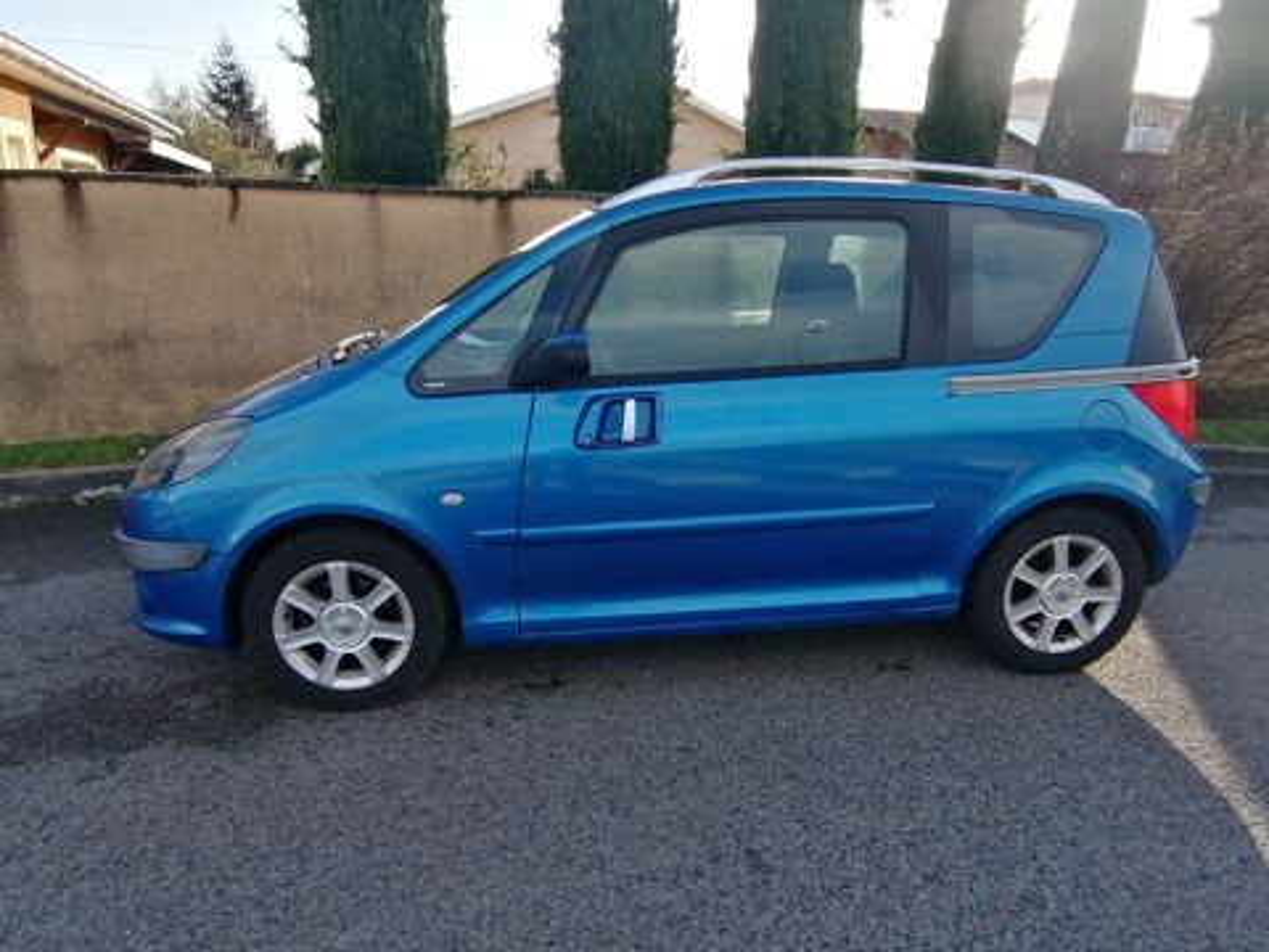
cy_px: 476
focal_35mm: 22
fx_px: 807
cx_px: 634
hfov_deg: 76.4
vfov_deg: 61.1
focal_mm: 1.78
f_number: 2.4
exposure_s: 1/291
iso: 50
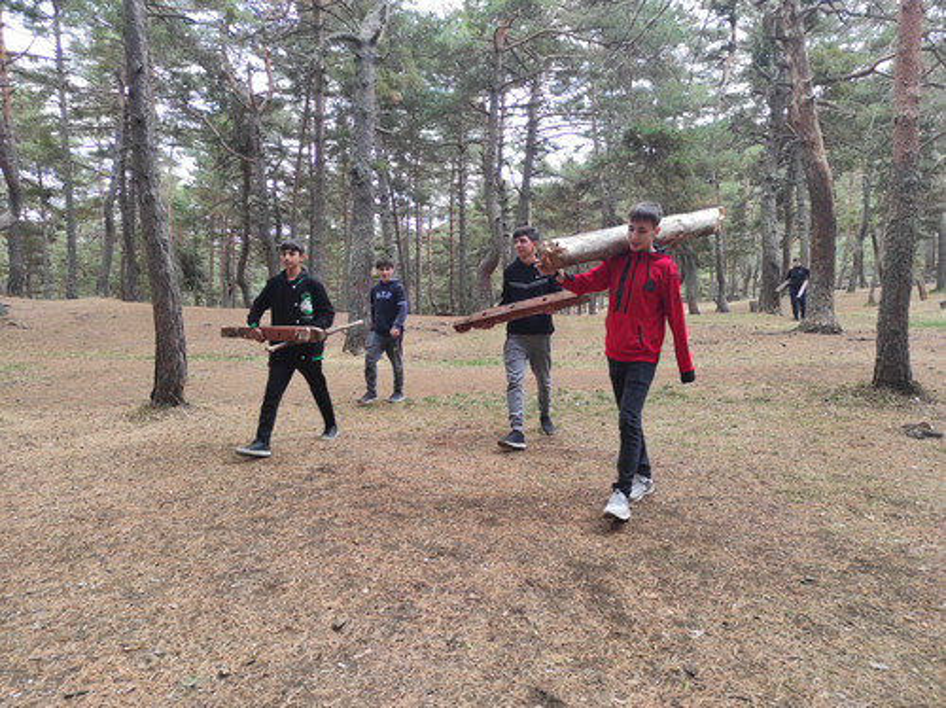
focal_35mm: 25
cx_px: 473
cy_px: 354
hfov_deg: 69.4
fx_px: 683
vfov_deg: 54.8
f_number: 1.89
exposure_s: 1/144
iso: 100
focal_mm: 5.43
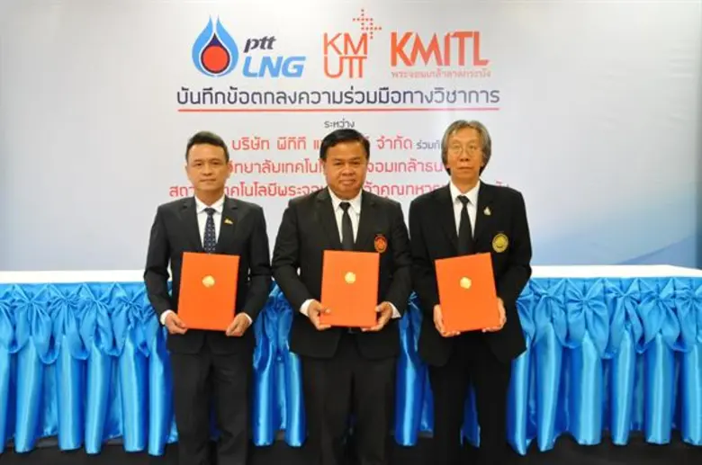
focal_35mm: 46
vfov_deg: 28.8
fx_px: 905
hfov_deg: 42.4
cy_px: 232
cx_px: 351
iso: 2000
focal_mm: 31
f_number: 4.5
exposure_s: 1/80
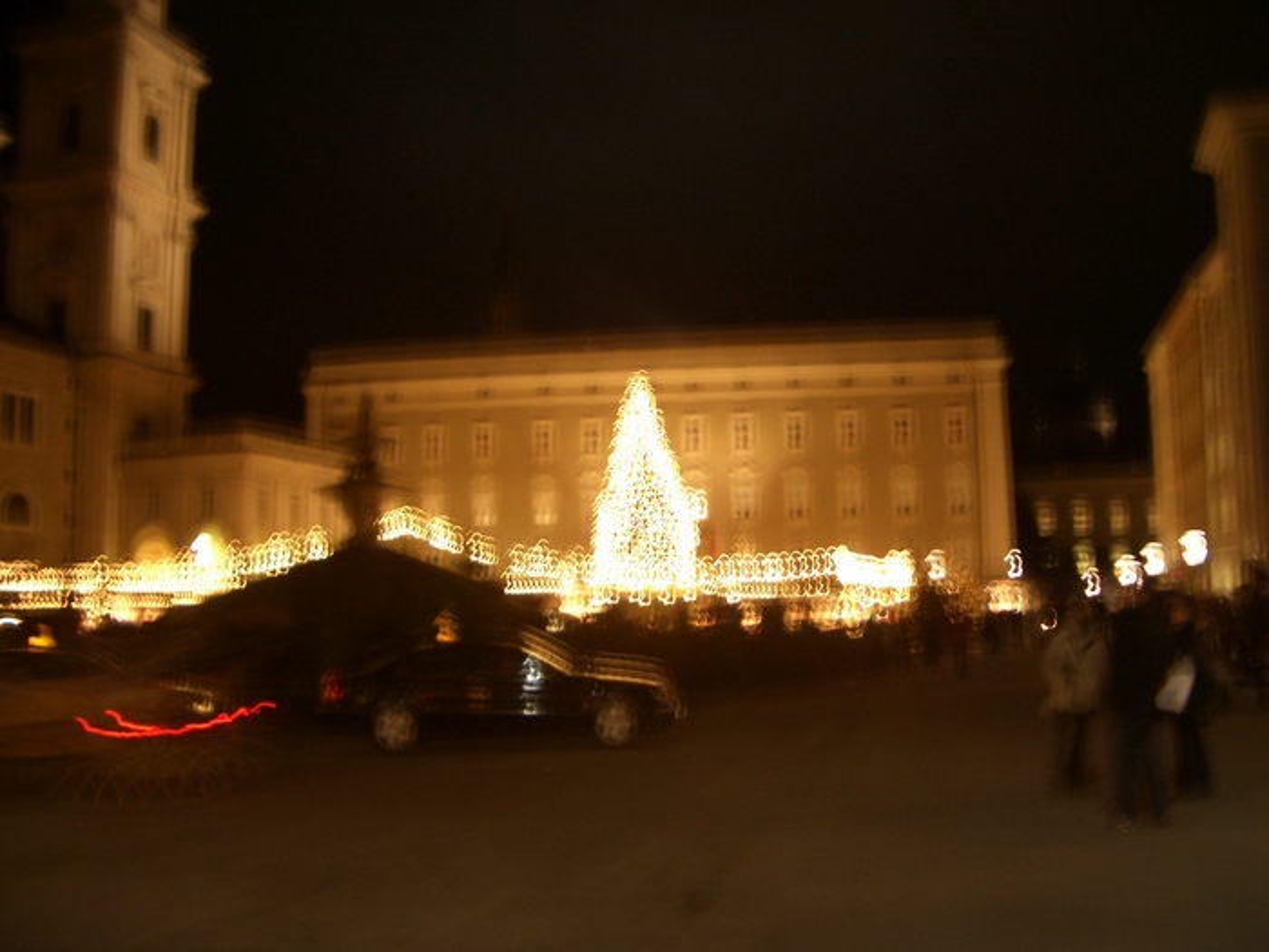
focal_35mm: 35
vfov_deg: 40.7
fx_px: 1283
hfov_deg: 52.6
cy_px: 476
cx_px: 634
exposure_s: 1.3
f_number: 2.6
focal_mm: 5.8
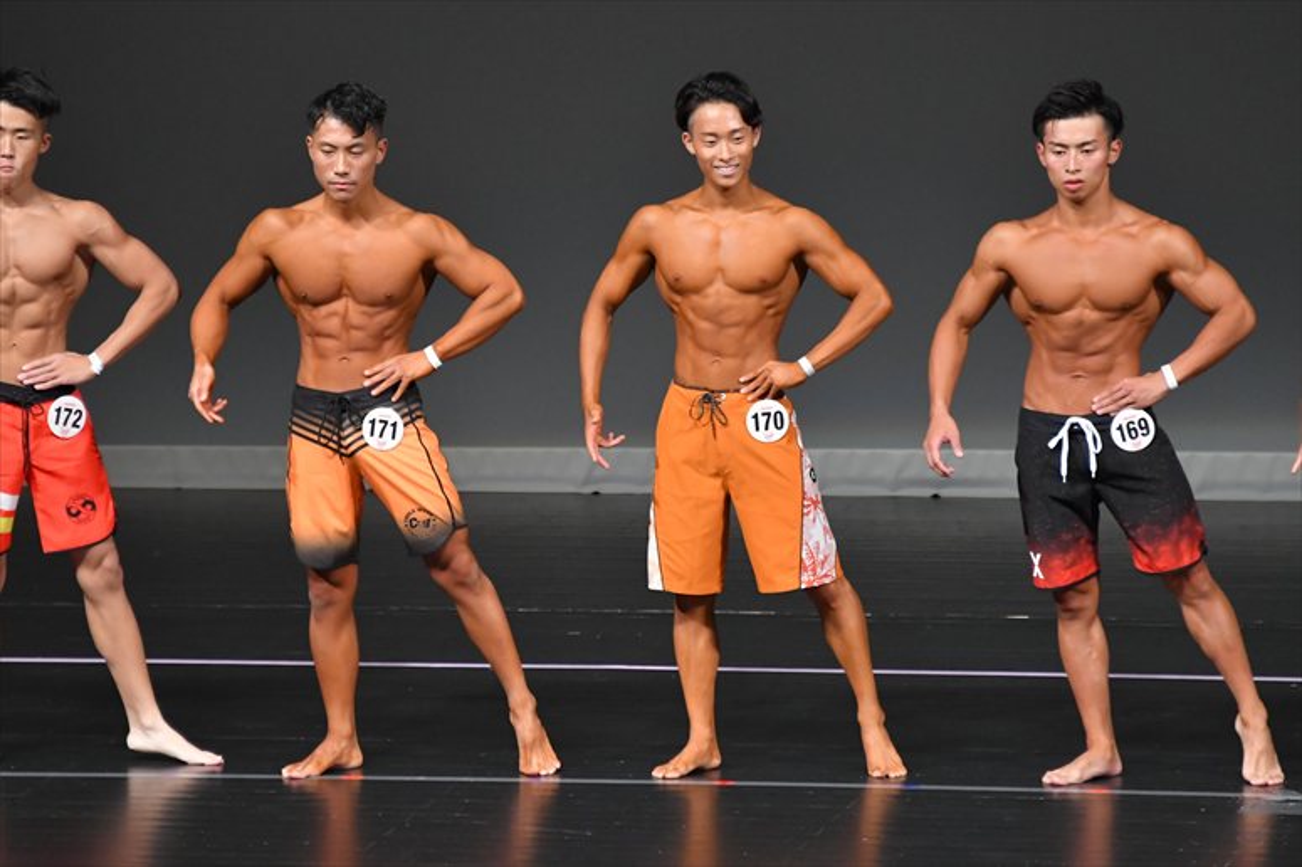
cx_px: 651
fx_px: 12472
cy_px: 434
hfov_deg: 6.0
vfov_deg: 4.0
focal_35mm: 345
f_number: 5.6
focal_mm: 230
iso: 4000
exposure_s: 1/400
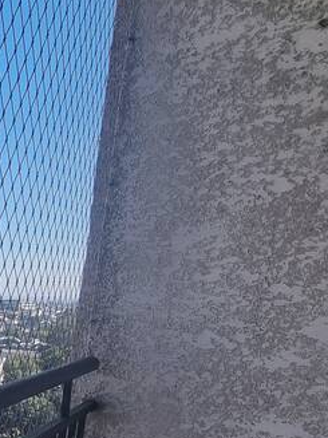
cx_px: -201
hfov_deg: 23.9
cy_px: 430
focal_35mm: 43
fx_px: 544
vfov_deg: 39.2
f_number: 2.2
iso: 50
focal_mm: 2.2
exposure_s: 1/1352
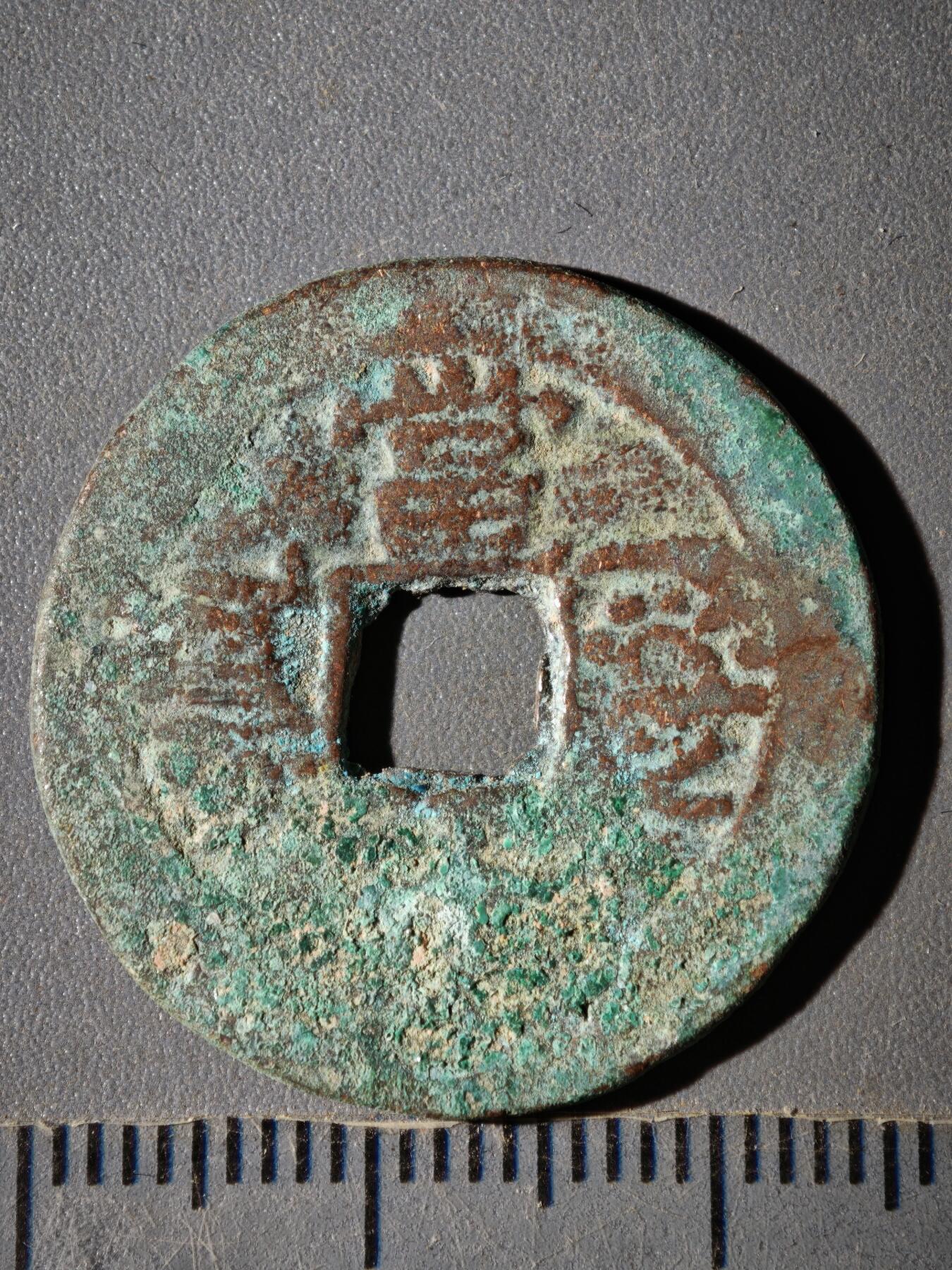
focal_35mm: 107
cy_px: 635
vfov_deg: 18.4
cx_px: 476
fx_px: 3924
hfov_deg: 13.8
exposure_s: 1/100
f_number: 2
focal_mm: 9
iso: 64
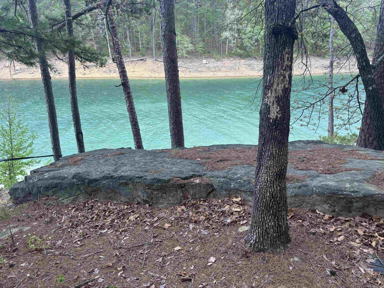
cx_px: 192
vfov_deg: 53.1
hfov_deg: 67.3
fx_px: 288
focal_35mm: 26
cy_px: 144
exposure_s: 1/346
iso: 50
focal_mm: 5.96
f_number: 1.6
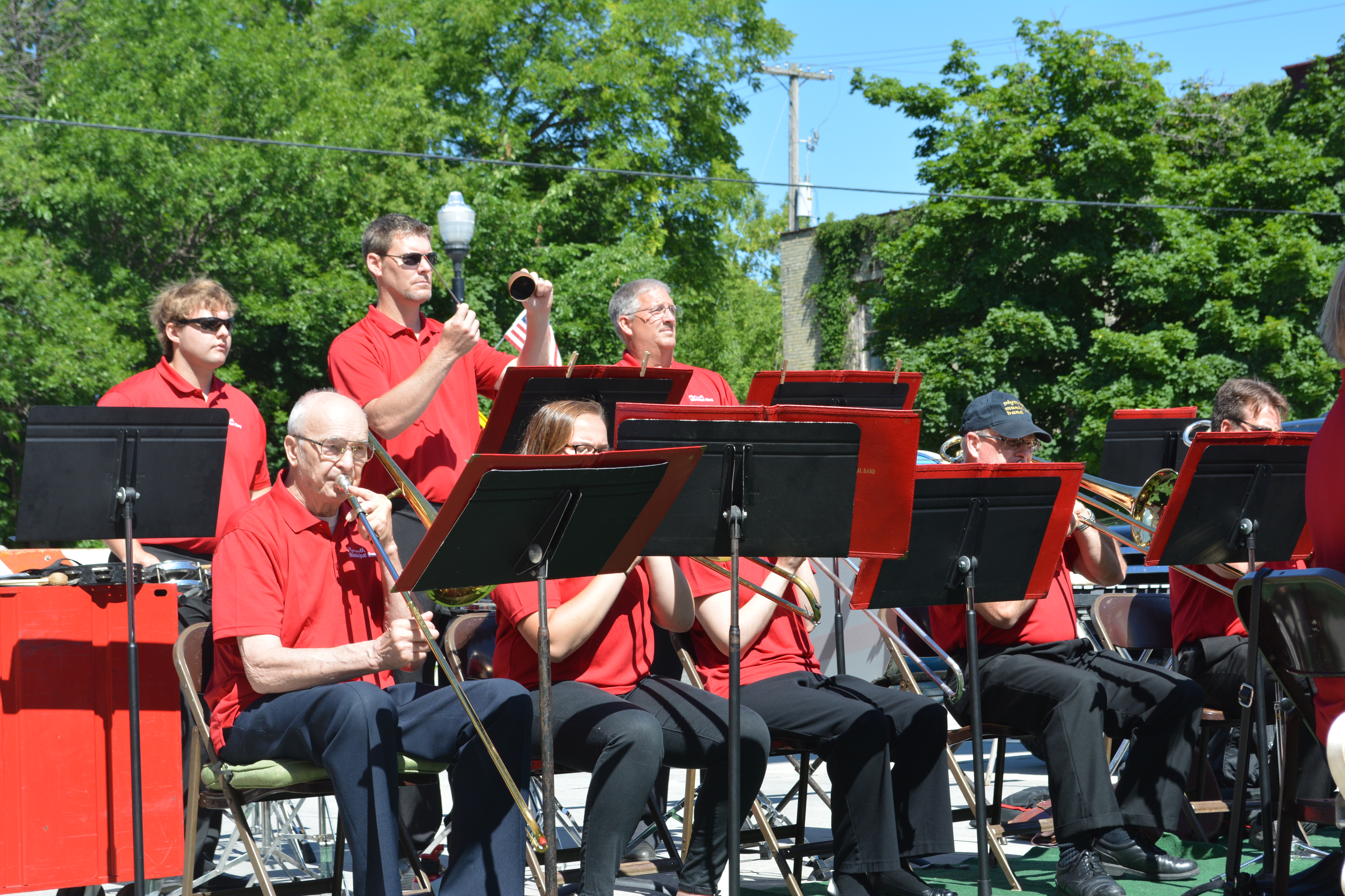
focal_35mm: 69
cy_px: 448
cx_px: 672
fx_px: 2578
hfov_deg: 29.2
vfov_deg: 19.7
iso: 200
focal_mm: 46
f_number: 8
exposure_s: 1/250
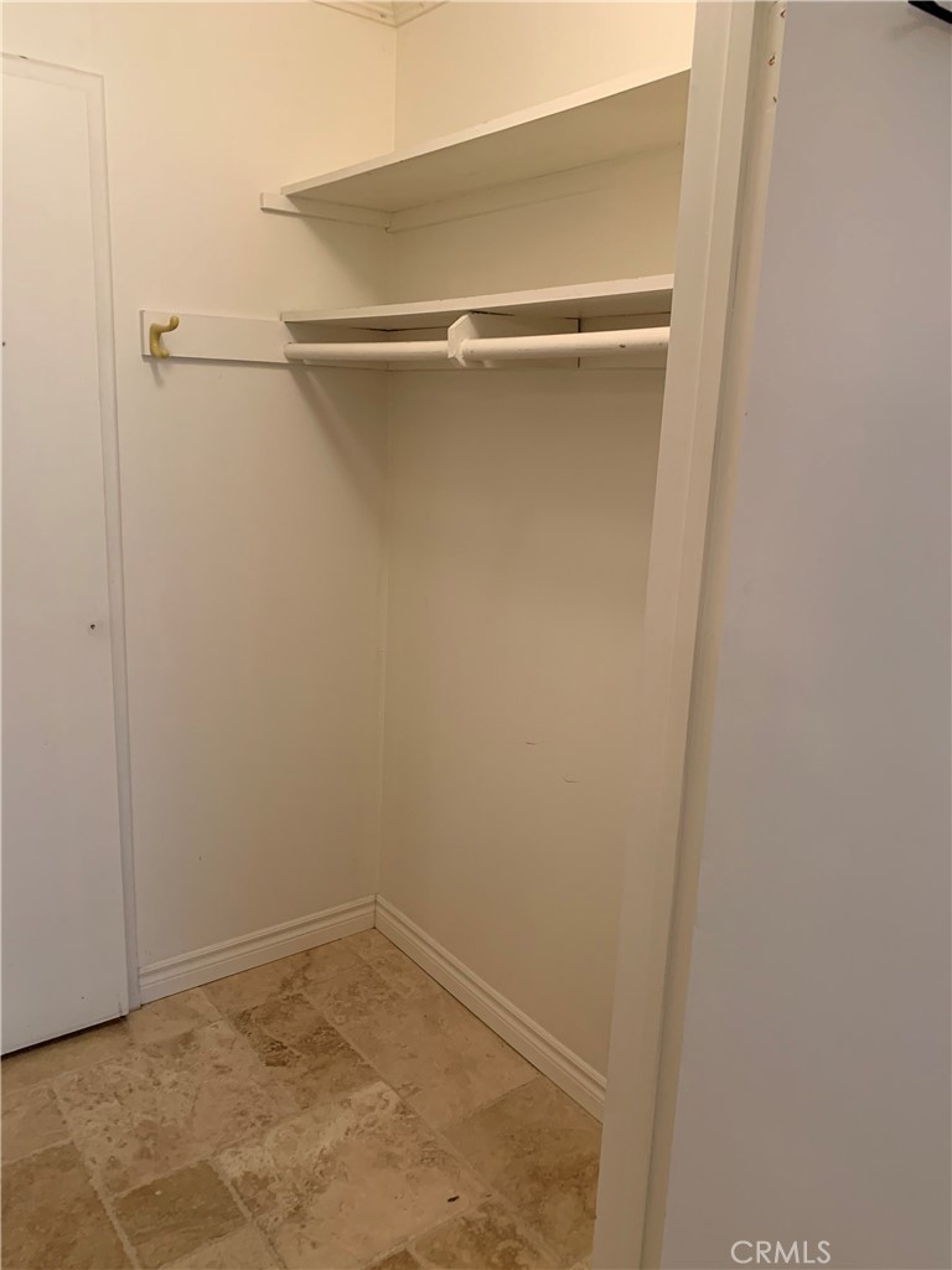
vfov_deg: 67.3
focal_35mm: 26
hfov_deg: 53.1
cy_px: 635
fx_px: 953
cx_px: 476
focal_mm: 4.25
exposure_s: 1/60
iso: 160
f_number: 1.8
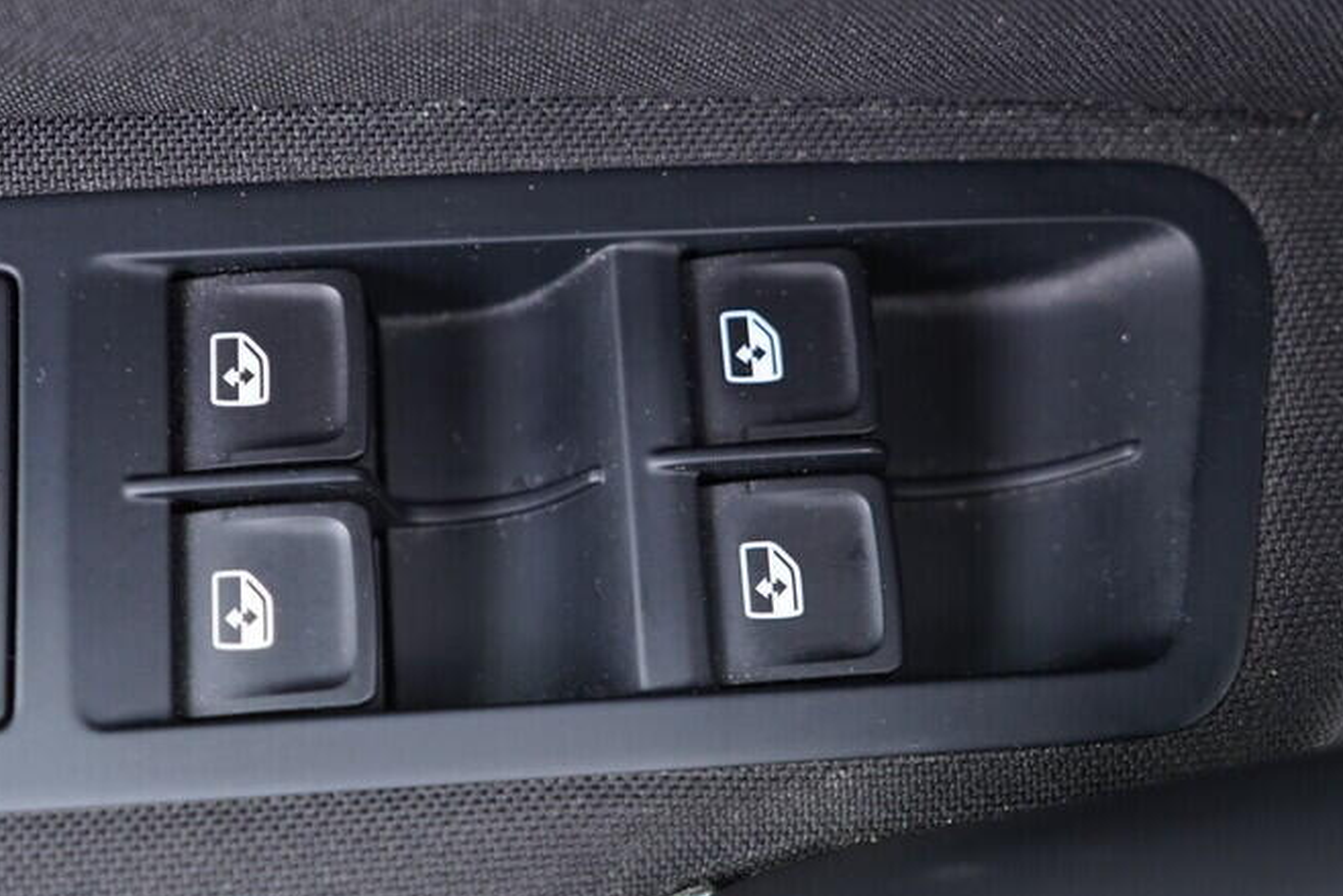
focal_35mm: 56
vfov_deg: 24.2
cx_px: 641
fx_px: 2089
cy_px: 432
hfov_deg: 35.6
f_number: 2.8
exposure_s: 1/40
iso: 640
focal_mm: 24
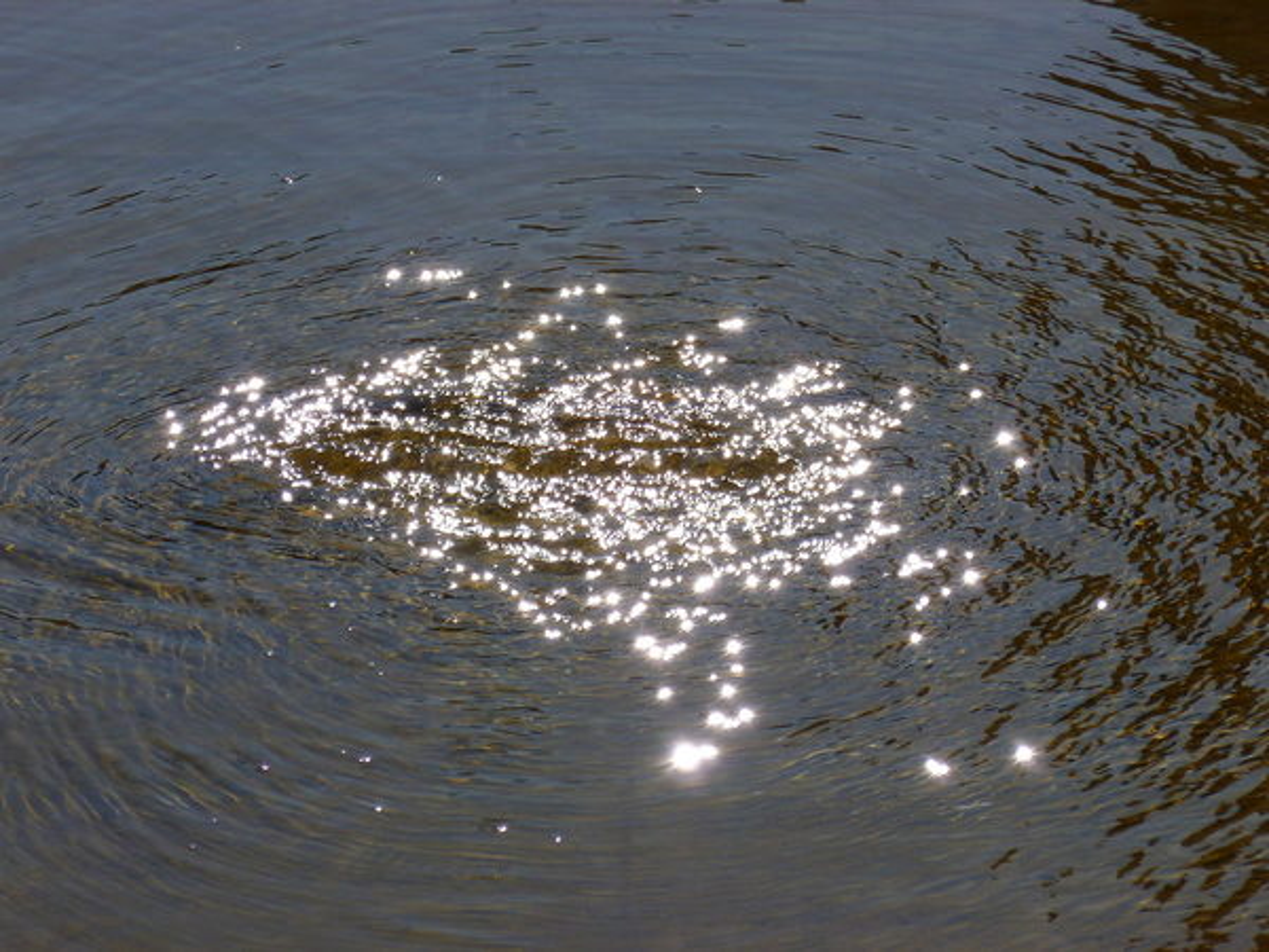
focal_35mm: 210
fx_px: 7698
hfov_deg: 9.4
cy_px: 476
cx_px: 634
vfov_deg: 7.1
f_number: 5.8
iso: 100
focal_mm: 37.4
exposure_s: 1/1000
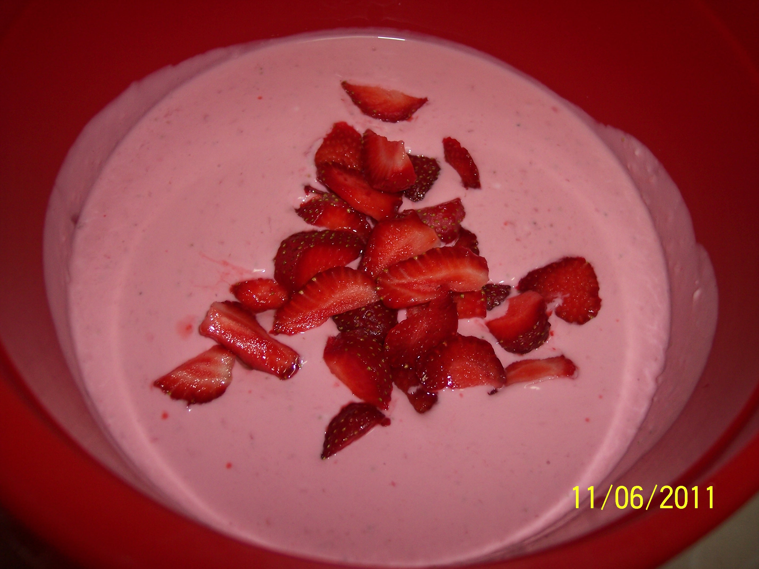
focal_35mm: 39
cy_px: 284
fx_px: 855
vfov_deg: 36.8
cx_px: 380
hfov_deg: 47.9
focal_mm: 8
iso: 100
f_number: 2.8
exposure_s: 1/60
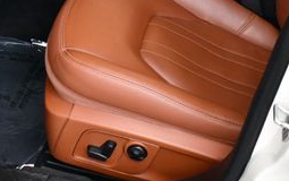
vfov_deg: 13.9
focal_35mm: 92
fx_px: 725
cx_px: 93
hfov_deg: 22.4
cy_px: -23
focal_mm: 18
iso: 400
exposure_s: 1/250
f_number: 3.5
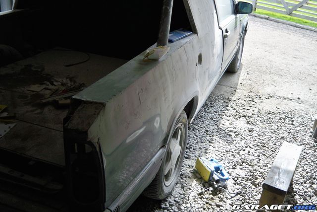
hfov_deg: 51.9
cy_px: 106
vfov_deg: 36.0
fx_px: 326
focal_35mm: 37
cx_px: 158
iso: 200
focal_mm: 7.9
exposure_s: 1/200
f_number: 3.1
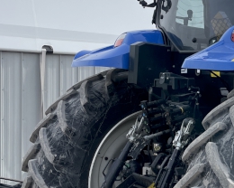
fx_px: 540
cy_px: 114
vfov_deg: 19.6
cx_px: 321
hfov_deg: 21.6
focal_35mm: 78
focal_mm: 4.2
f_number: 1.6
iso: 32
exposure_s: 1/4000
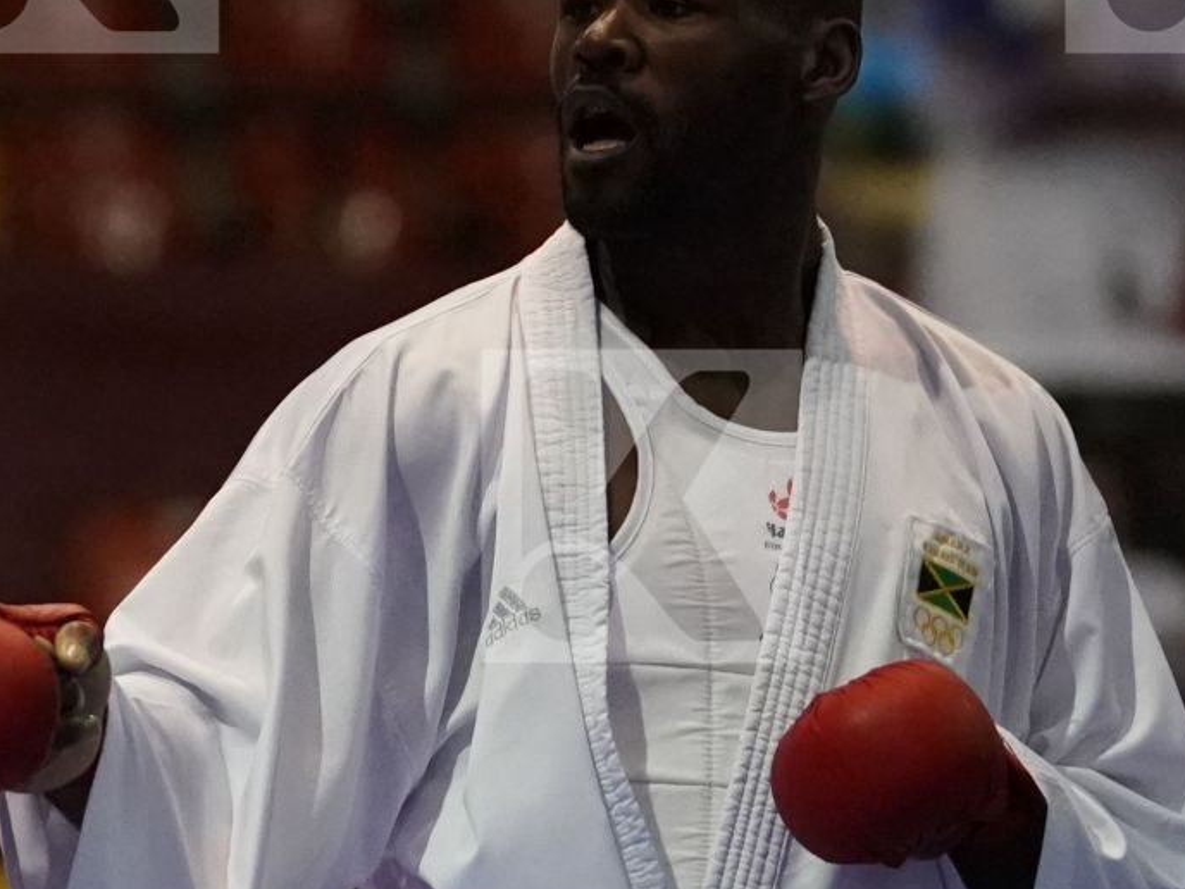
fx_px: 18417
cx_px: 59
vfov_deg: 2.8
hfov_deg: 3.7
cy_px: 507
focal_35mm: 538
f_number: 2.8
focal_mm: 143
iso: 6400
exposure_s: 1/800
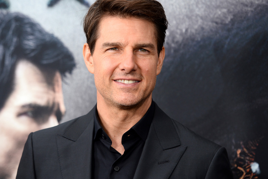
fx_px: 1503
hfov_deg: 10.2
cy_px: 92
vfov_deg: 6.8
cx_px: 126
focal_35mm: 202
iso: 640
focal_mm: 155
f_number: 4
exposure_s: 1/320
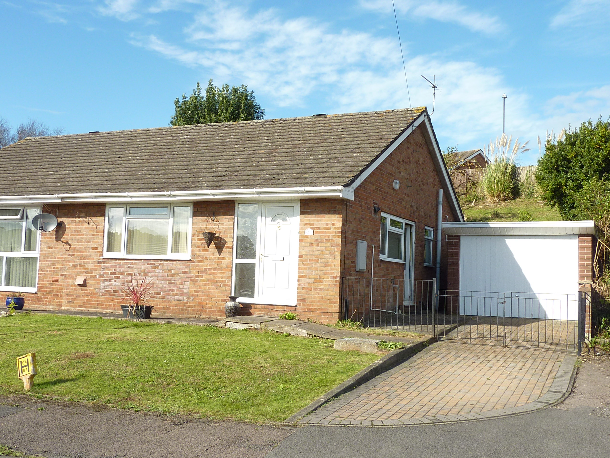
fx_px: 670
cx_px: 305
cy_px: 229
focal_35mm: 38
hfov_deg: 49.0
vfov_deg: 37.7
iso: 80
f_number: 4
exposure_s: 1/400
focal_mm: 4.4
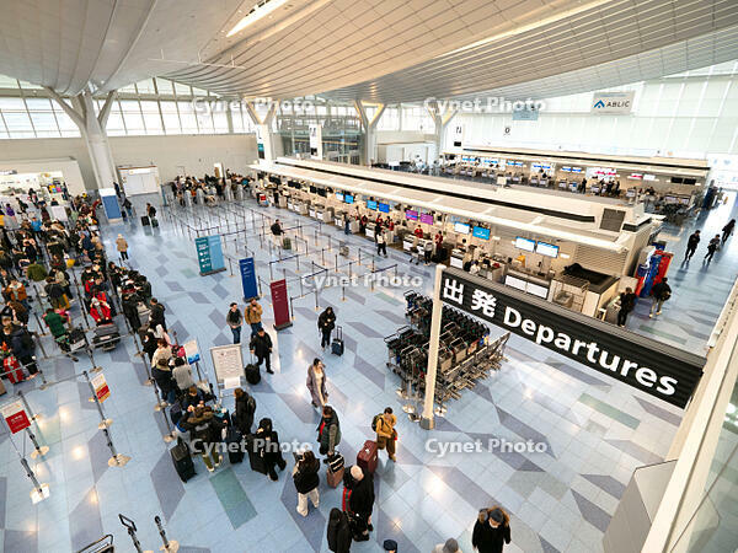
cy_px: 276
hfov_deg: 94.5
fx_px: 341
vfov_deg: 78.1
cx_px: 369
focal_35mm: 16
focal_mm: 8
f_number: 3.5
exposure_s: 1/50
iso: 400
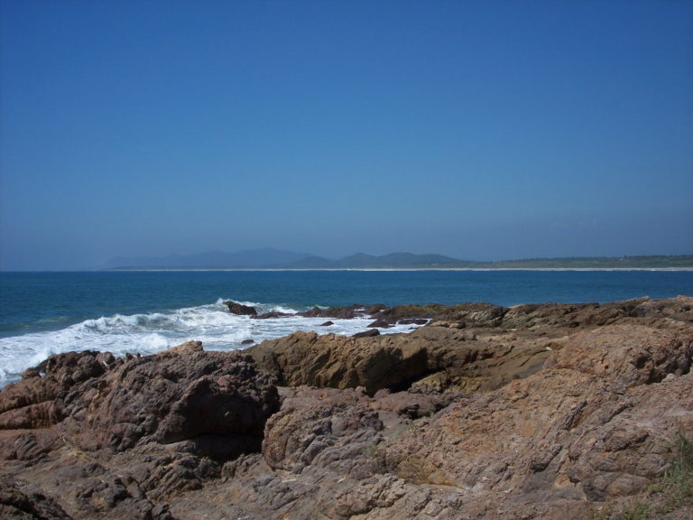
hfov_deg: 47.9
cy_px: 260
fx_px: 781
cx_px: 346
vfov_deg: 36.8
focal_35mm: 39
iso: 100
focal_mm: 8
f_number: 5.6
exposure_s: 1/750
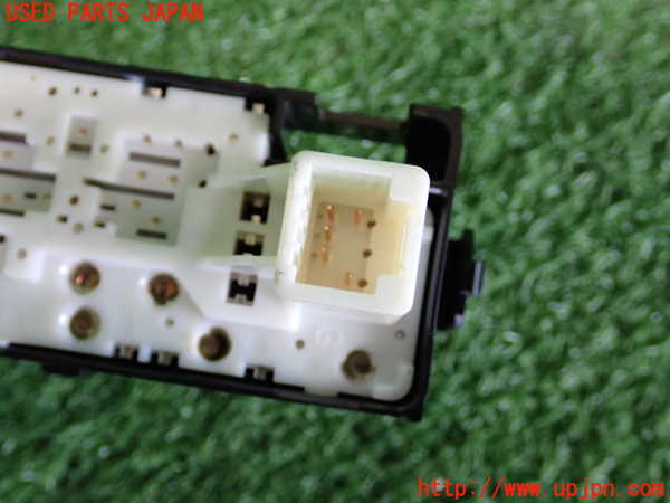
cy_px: 252
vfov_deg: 30.9
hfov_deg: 40.4
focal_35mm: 47
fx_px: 910
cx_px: 335
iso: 800
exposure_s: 1/30
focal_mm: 8.4
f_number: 3.1
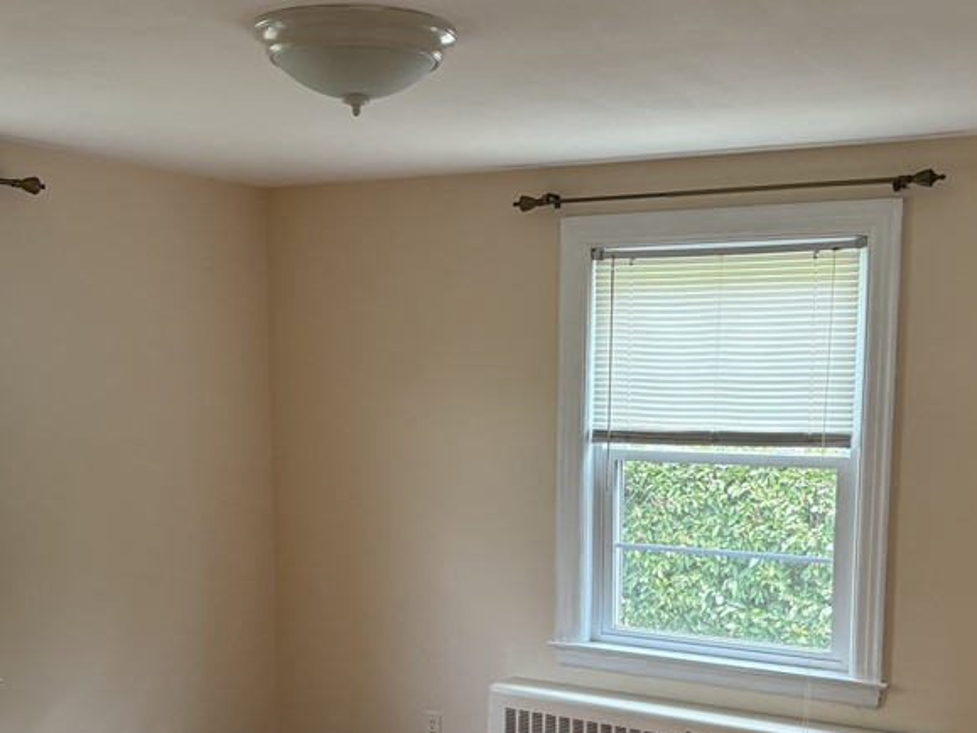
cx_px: 511
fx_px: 1298
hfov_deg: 41.2
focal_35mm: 46
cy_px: 540
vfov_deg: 31.0
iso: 100
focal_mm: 5.96
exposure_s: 1/121
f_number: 1.6
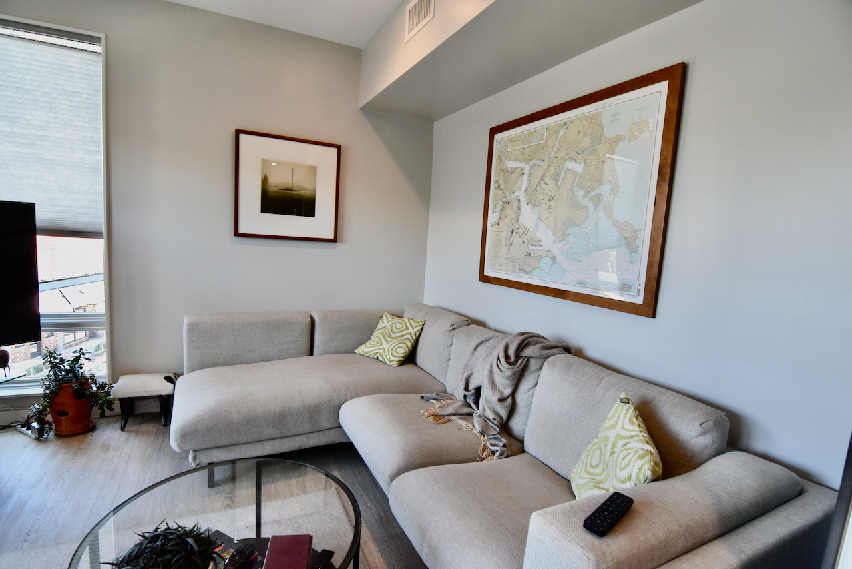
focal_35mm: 16
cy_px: 284
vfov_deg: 72.1
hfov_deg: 95.0
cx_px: 426
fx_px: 391
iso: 800
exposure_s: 1/125
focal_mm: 11
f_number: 5.6
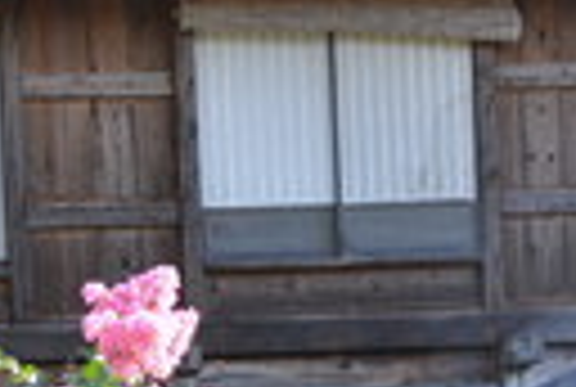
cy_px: 652
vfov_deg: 6.0
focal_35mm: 226
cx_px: 284
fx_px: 3624
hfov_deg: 9.1
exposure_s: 1/60
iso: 200
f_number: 8
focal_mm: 44
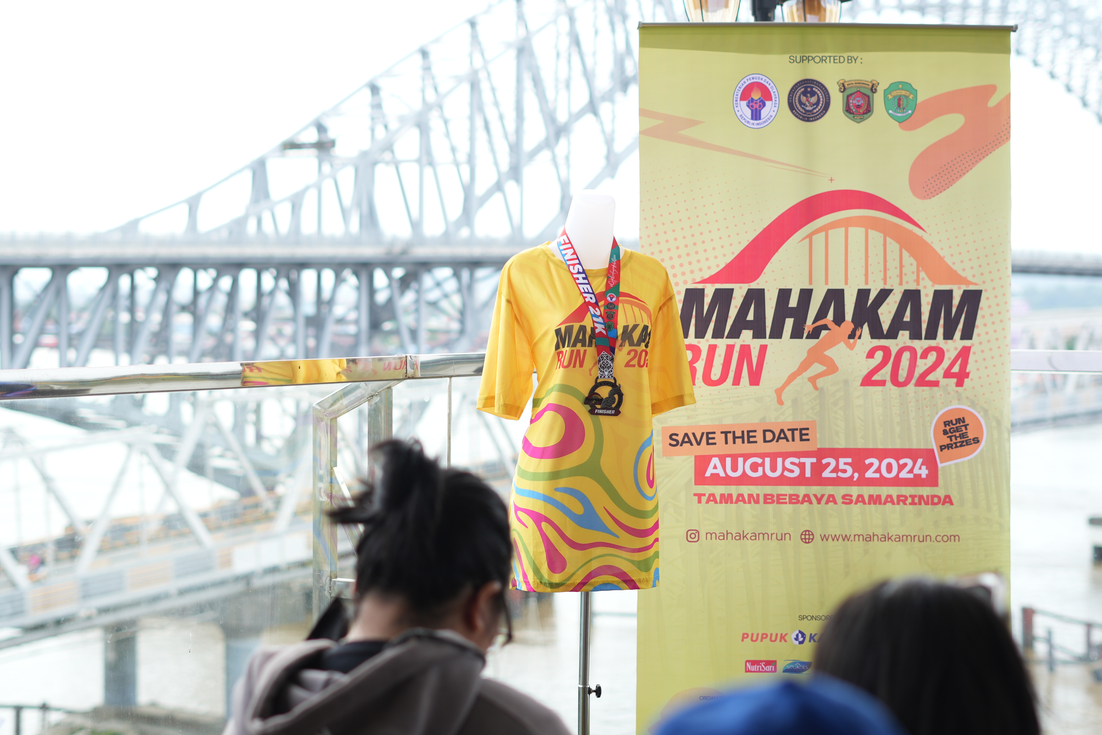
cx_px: 551
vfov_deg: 18.2
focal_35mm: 75
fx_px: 2296
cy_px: 368
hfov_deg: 27.0
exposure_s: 1/320
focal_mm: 50
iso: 100
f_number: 2.5
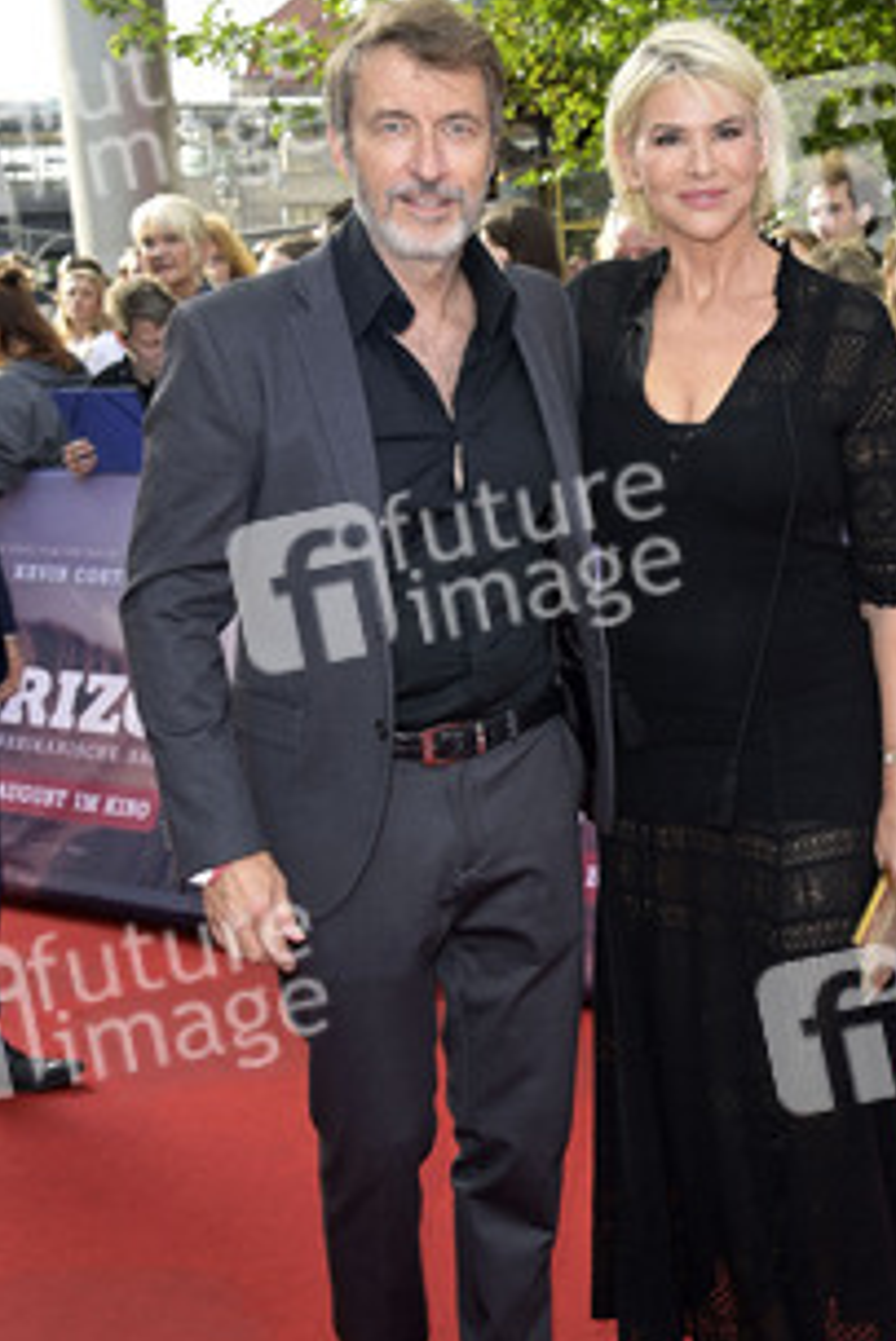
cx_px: 583
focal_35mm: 46
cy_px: 790
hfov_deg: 29.1
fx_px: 1715
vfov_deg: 42.6
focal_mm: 35
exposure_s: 1/200
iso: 400
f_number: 5.6
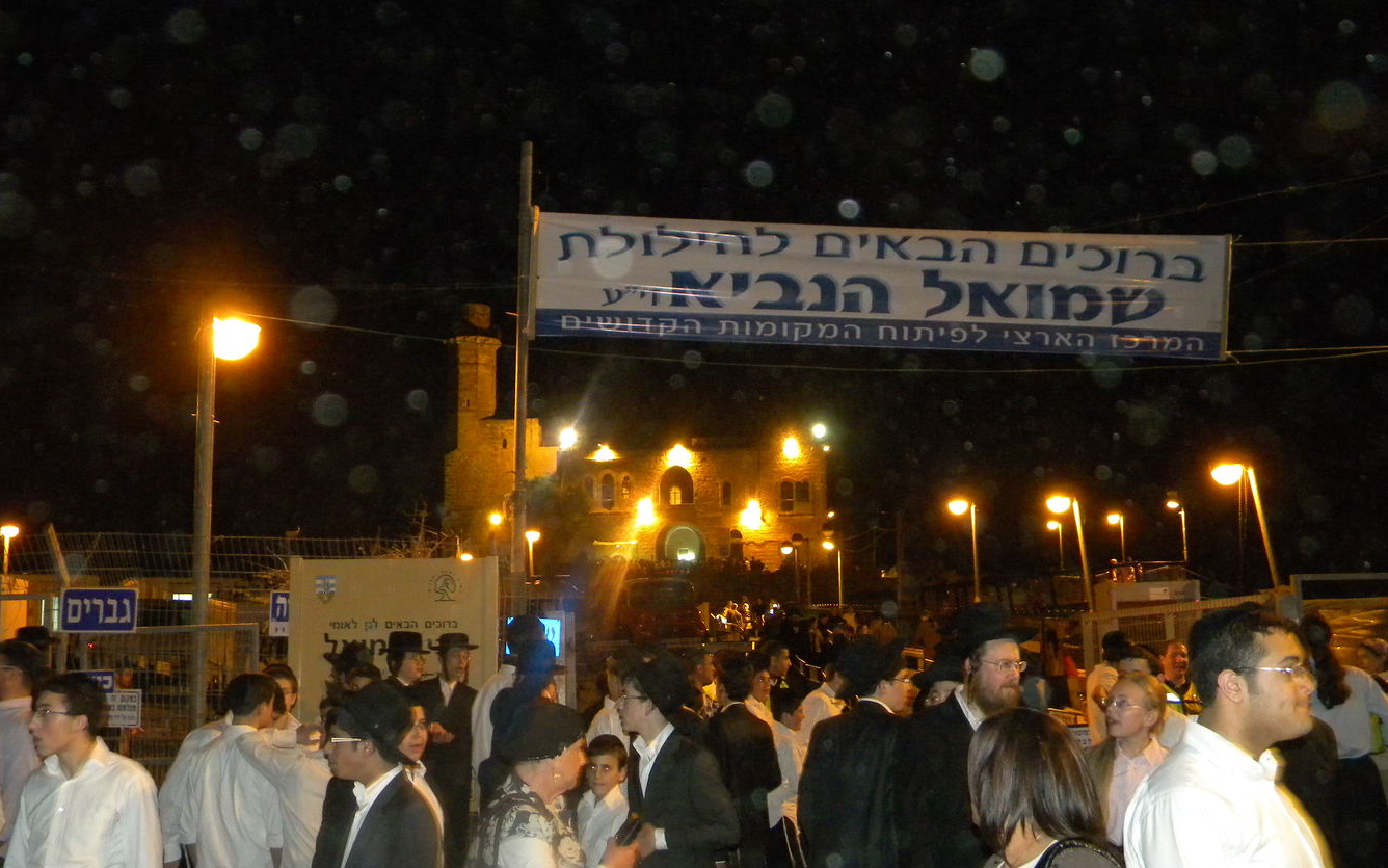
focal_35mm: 40
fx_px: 1513
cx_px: 673
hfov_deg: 49.3
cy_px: 455
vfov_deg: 32.0
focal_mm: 6.4
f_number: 3.7
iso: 499
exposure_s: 1/30
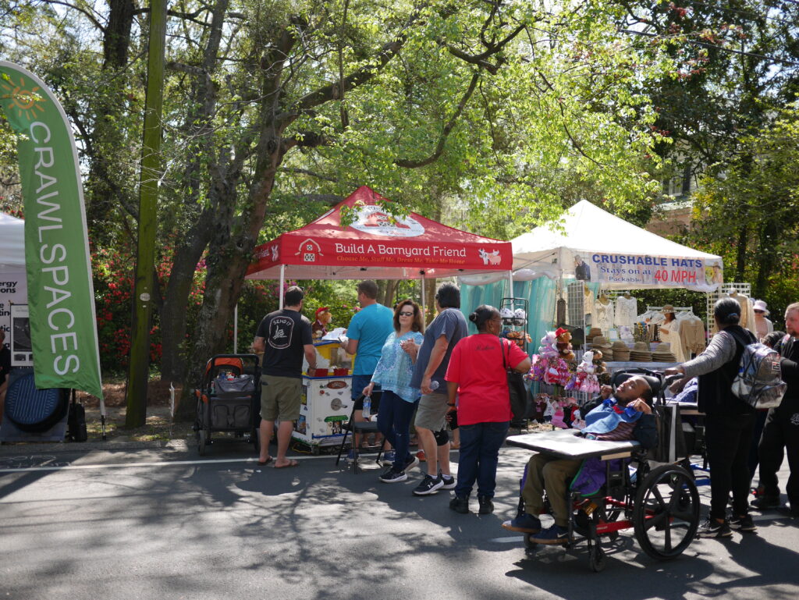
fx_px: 924
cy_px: 300
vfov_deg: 36.0
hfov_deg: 46.8
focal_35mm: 40
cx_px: 400
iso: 200
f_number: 1.8
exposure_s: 1/2000
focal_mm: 20
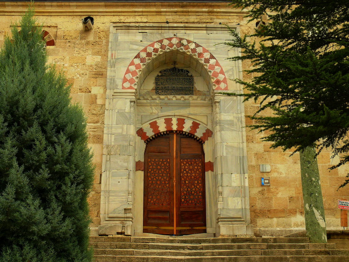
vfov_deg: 34.3
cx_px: 174
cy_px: 131
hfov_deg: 44.8
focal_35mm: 42
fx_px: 423
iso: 100
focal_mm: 8.9
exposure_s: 1/200
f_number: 4
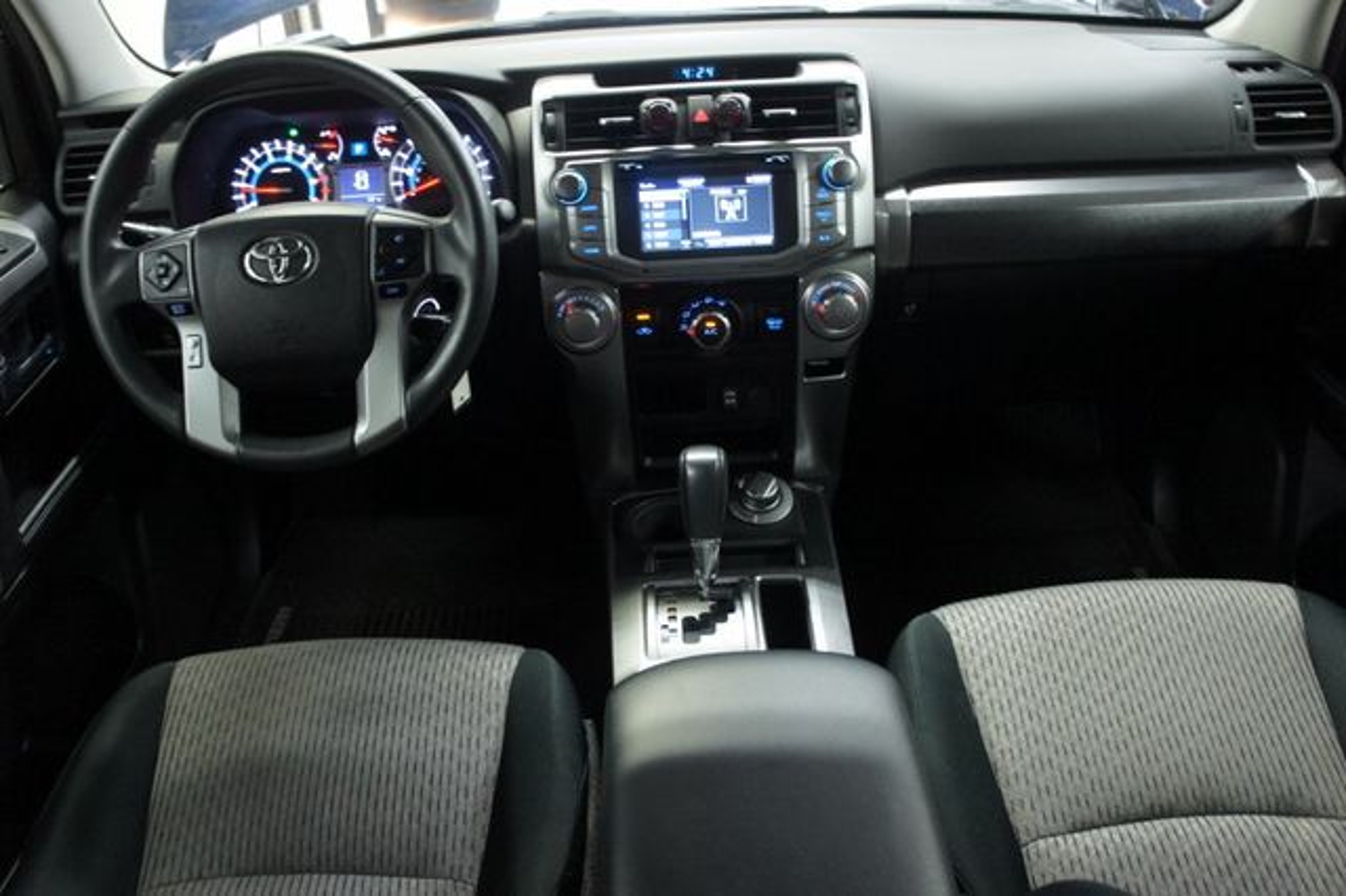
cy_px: 448
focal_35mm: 27
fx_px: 1009
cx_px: 673
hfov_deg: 67.4
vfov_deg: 47.9
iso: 1600
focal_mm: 18
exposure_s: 1/20
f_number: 3.5
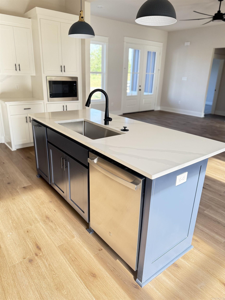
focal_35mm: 24
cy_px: 150
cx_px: 112
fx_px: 208
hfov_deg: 56.8
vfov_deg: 71.6
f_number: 1.78
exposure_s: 1/115
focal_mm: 6.76
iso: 200
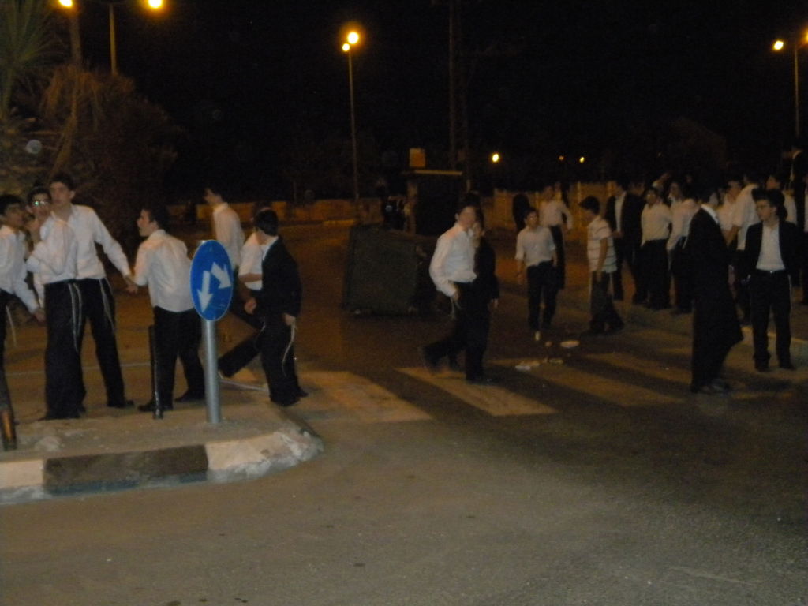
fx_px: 1097
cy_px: 303
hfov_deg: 40.4
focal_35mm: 47
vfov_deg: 30.9
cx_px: 404
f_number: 3.9
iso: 800
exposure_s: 1/30
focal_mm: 8.6
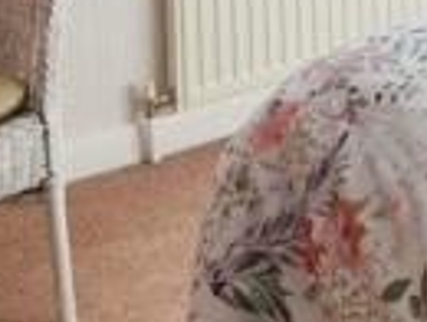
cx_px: 969
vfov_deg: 11.6
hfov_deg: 13.5
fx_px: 1396
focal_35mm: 113
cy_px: -350
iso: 200
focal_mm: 10
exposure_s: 1/160
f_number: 6.3
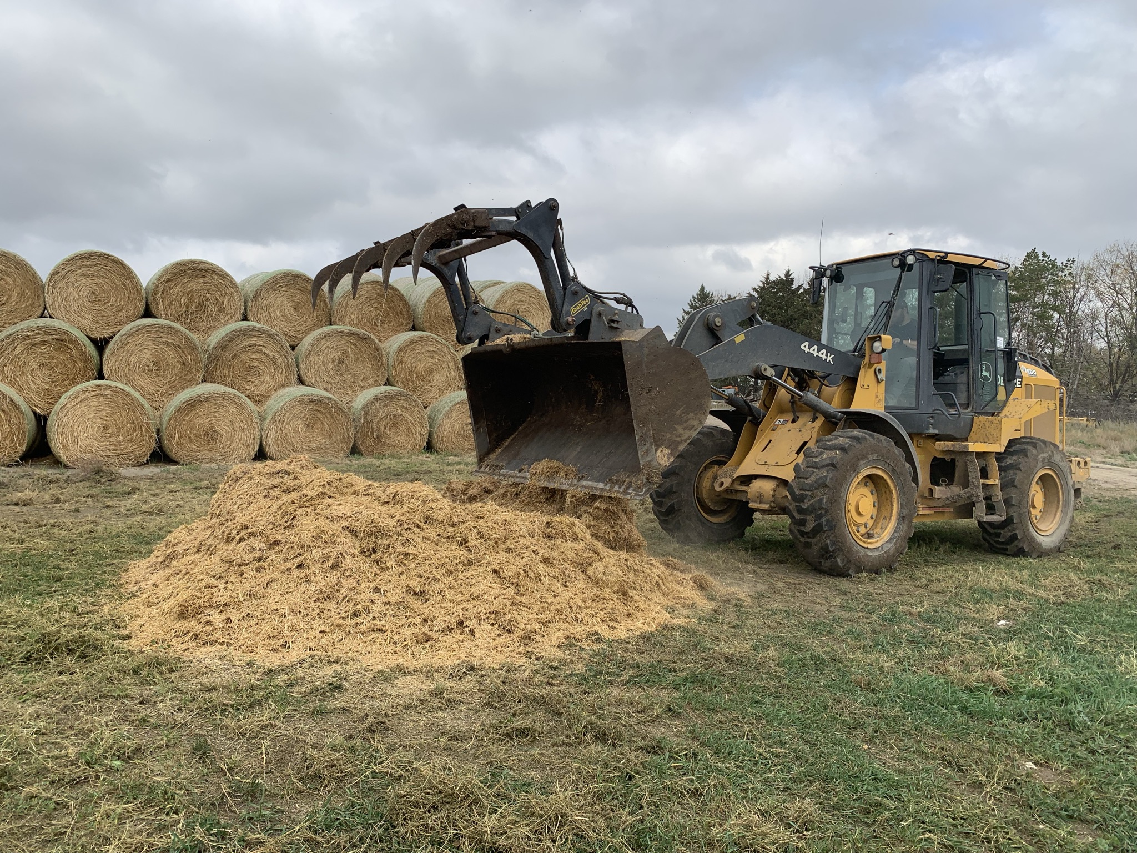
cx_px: 568
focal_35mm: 26
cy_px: 426
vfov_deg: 53.1
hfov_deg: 67.3
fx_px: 854
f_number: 1.8
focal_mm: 4.25
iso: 25
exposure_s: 1/1661
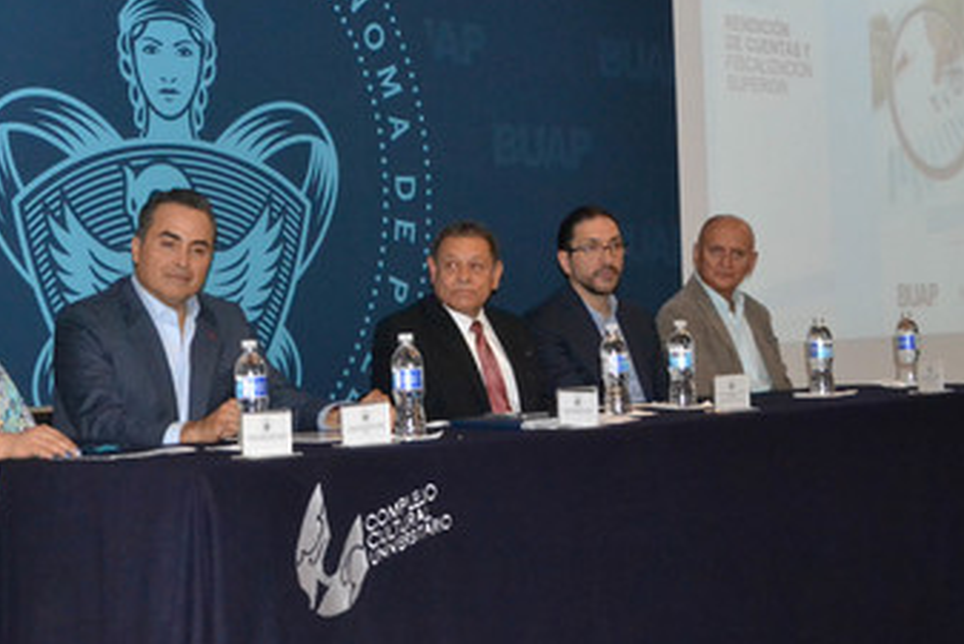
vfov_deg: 18.4
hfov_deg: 27.0
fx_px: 1982
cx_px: 240
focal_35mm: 74
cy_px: 185
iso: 3200
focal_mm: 26
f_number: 8
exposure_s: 1/125
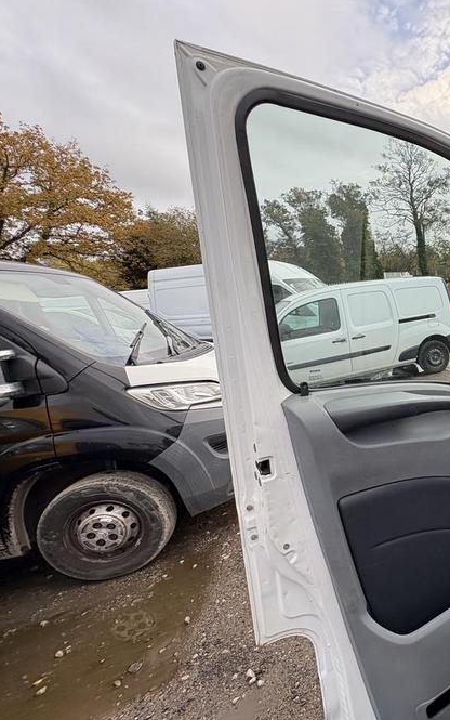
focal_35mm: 20
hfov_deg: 48.7
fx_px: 392
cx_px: 452
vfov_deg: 85.0
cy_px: 359
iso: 40
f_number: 2.2
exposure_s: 1/328
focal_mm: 2.22
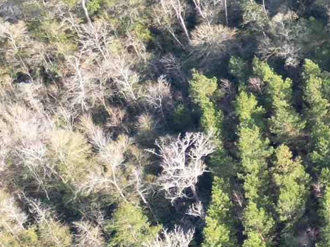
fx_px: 1182
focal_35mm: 124
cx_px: 839
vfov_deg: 11.6
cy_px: -73
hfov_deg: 12.1
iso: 110
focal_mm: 6.72
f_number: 1.7
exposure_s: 1/400
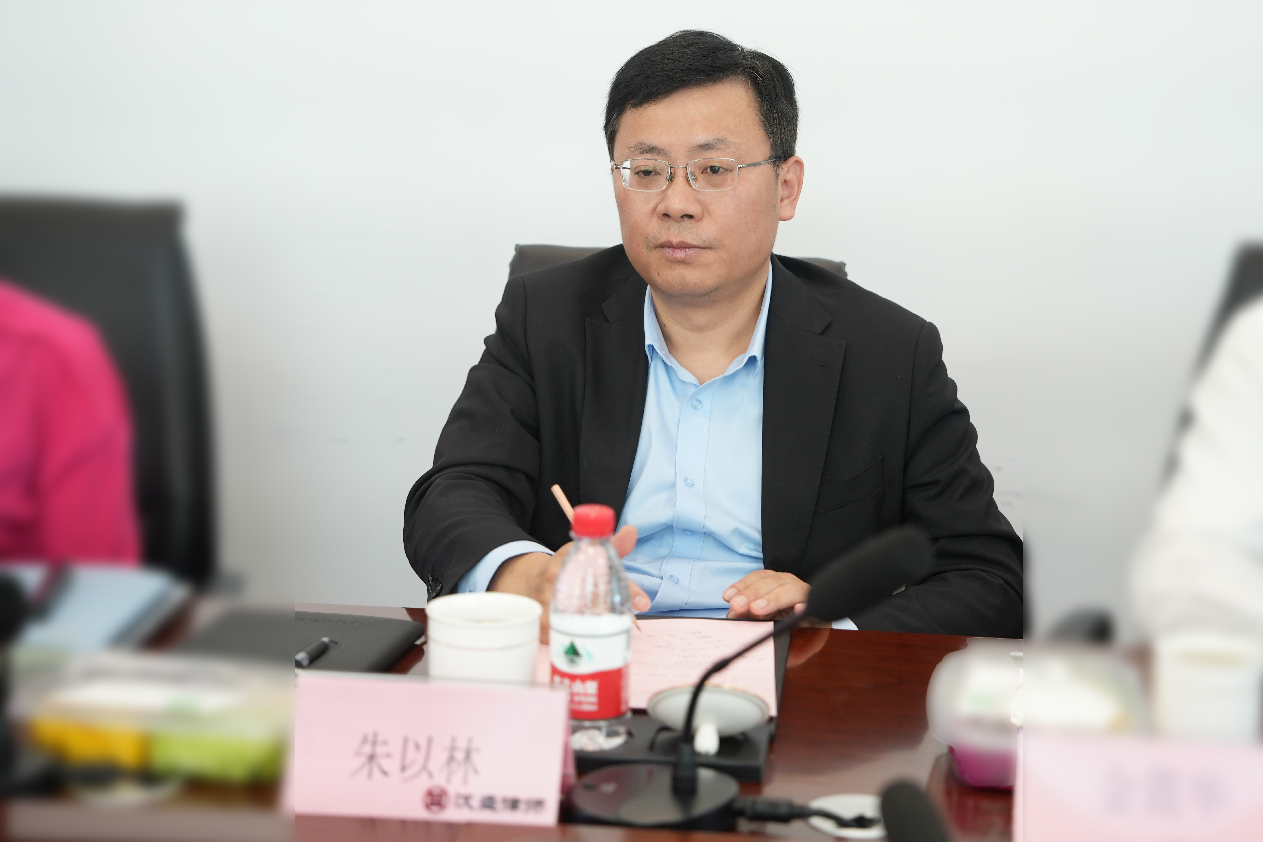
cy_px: 421
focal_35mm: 70
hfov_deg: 28.8
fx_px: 2456
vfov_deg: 19.5
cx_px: 632
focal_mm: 70
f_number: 2.8
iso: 200
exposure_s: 1/40
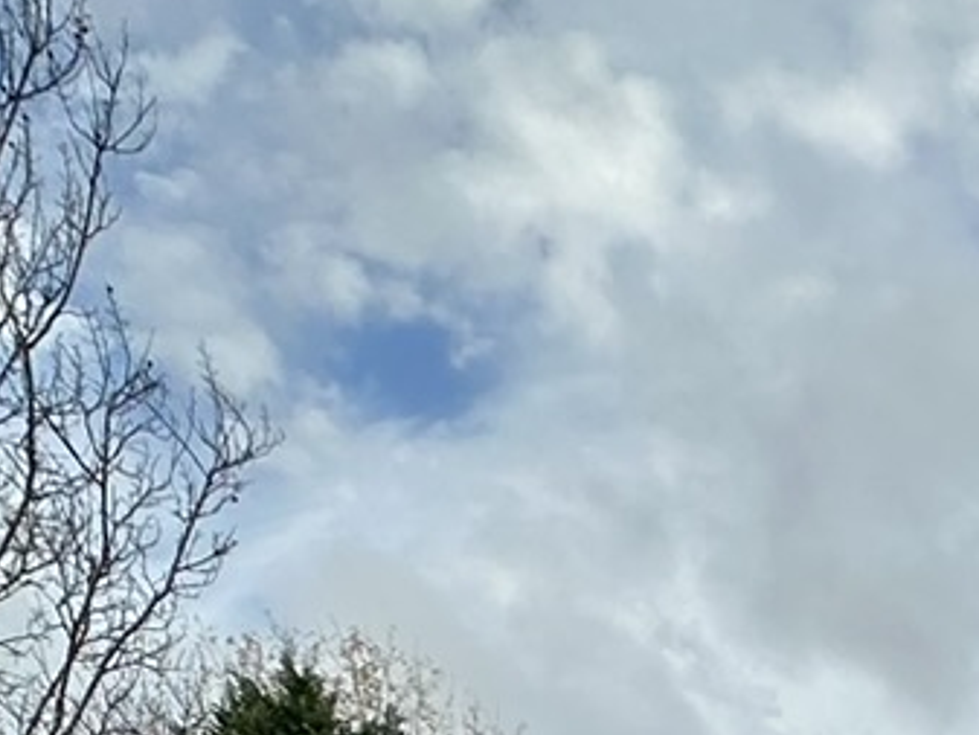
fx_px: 2405
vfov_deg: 13.0
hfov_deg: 18.9
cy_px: 1787
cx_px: 1636
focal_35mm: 85
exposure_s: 1/1233
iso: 40
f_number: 2.2
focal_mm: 2.22
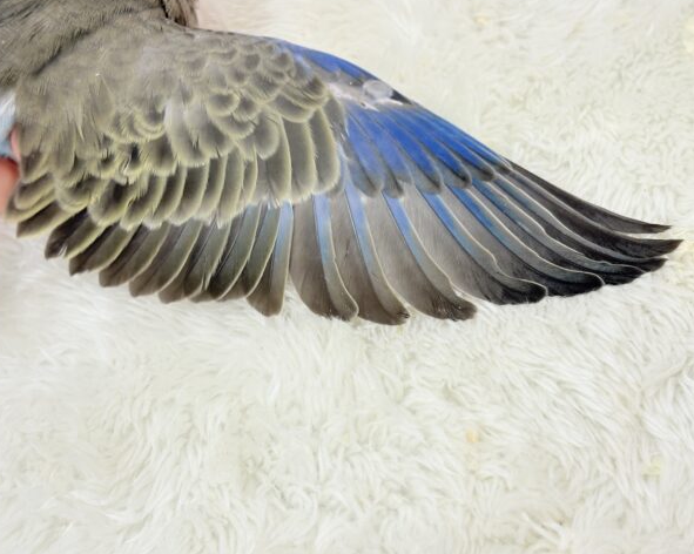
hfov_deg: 34.2
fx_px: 1129
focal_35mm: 55
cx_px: 359
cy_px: 273
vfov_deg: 27.6
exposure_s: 1/50
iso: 50
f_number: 1.6
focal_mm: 5.96
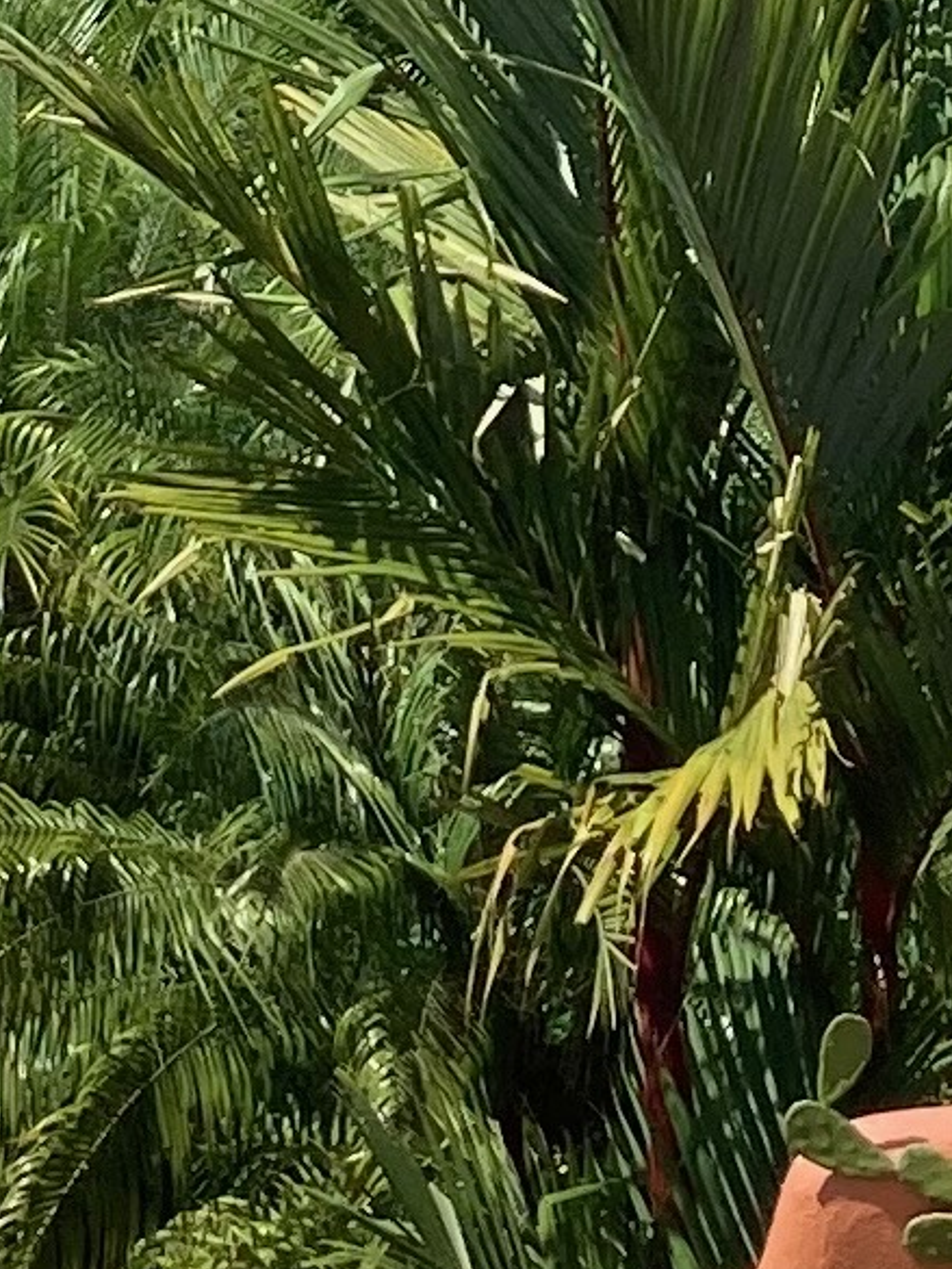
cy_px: -1445
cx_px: 230
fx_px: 7075
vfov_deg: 9.4
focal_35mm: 193
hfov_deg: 7.7
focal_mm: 3.99
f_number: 1.8
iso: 20
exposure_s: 1/2183
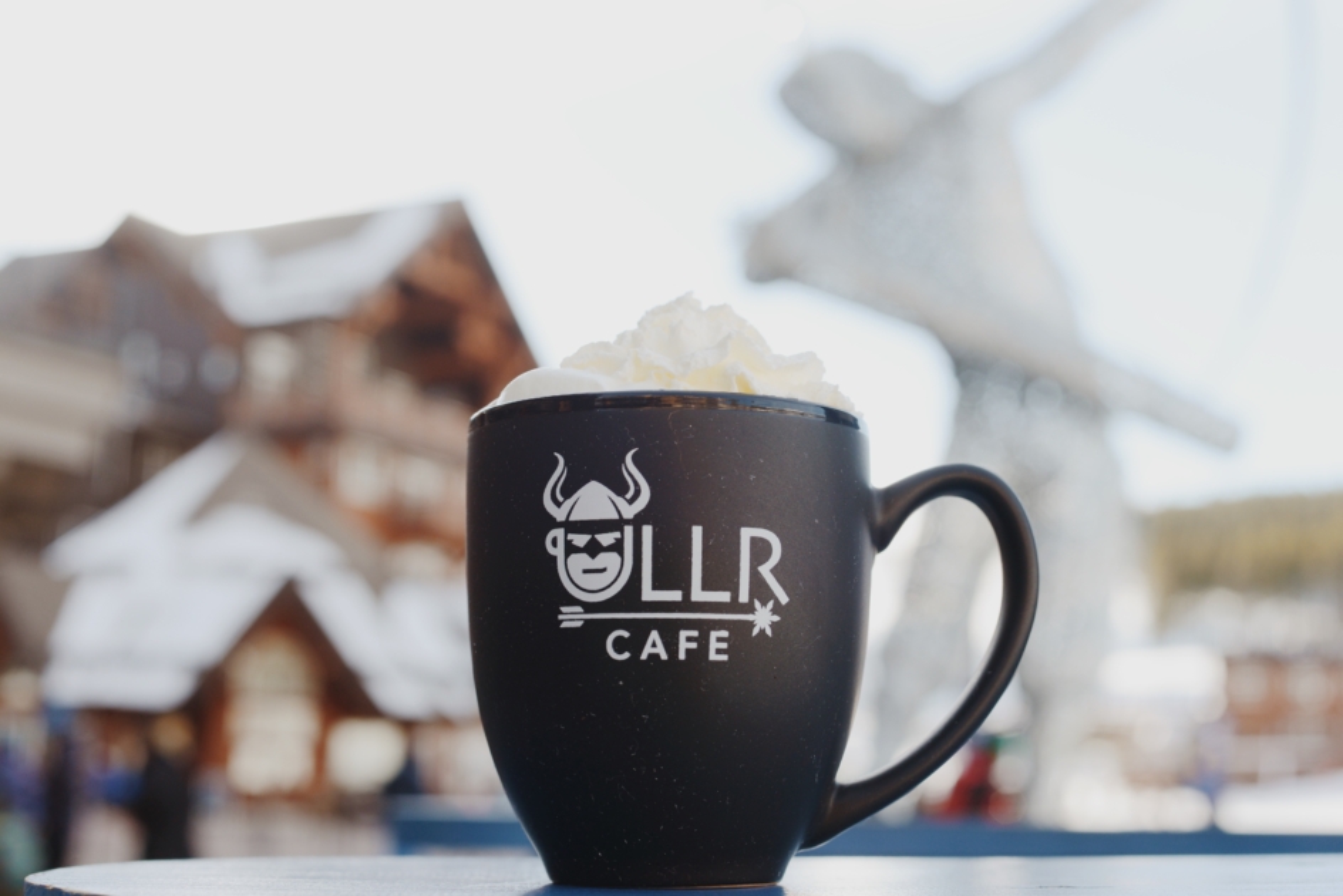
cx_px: 672
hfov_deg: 39.6
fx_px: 1866
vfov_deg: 27.0
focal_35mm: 50
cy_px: 448
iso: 250
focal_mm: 50
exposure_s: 1/400
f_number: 5.6
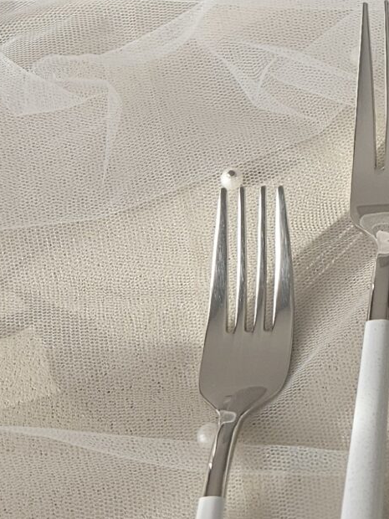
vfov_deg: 20.0
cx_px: 672
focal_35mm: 95
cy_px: -13
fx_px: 1423
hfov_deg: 14.0
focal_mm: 5.4
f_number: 1.8
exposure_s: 1/207
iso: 80
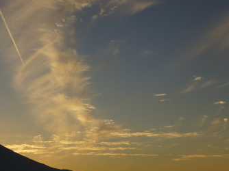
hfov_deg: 25.3
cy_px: 122
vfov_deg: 19.3
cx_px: 54
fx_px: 502
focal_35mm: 76
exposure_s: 1/320
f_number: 11
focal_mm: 22
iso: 100
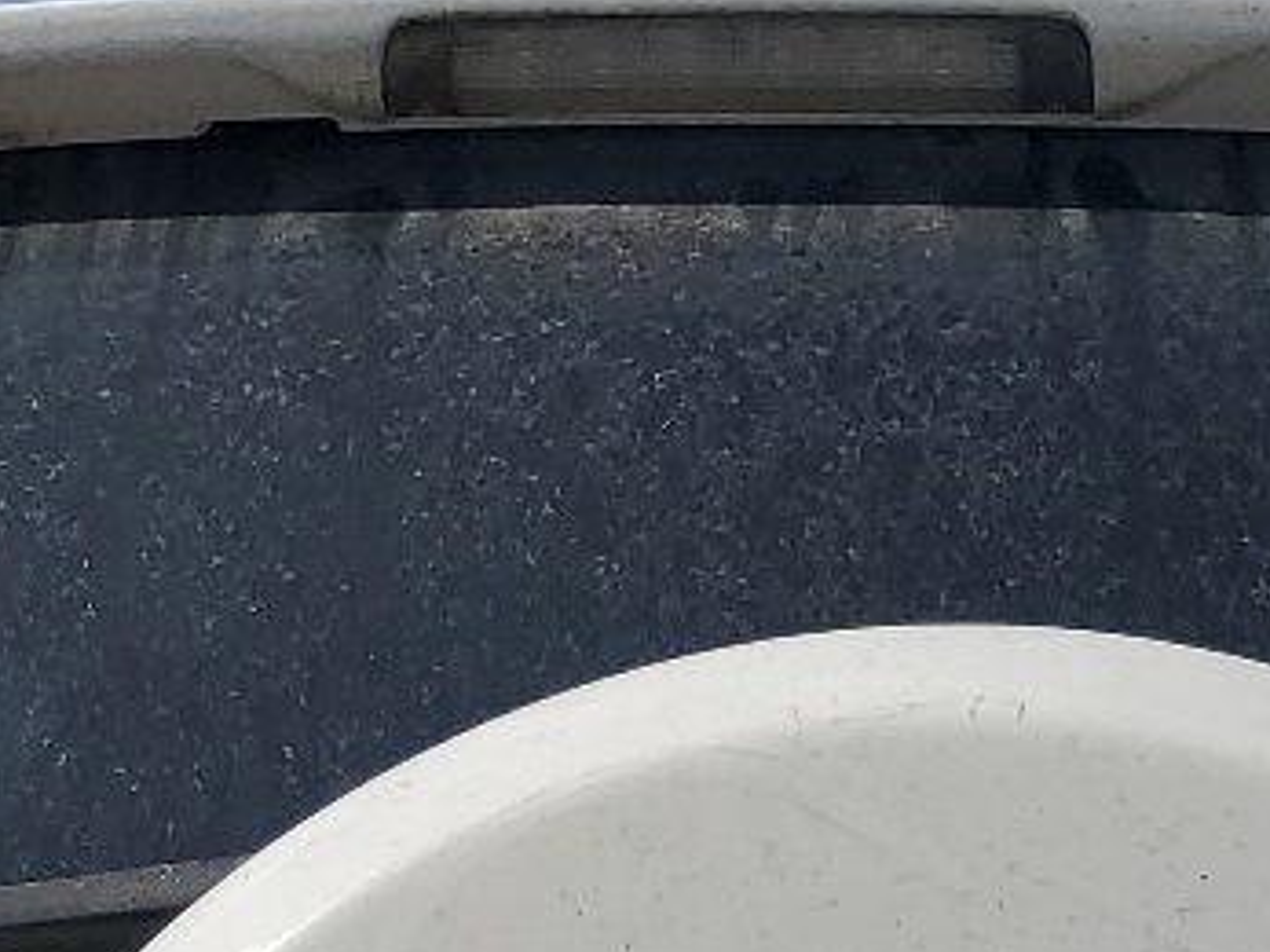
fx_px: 4401
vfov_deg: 11.0
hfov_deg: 16.4
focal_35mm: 120
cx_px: 604
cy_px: 1999
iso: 50
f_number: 1.5
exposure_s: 1/10000
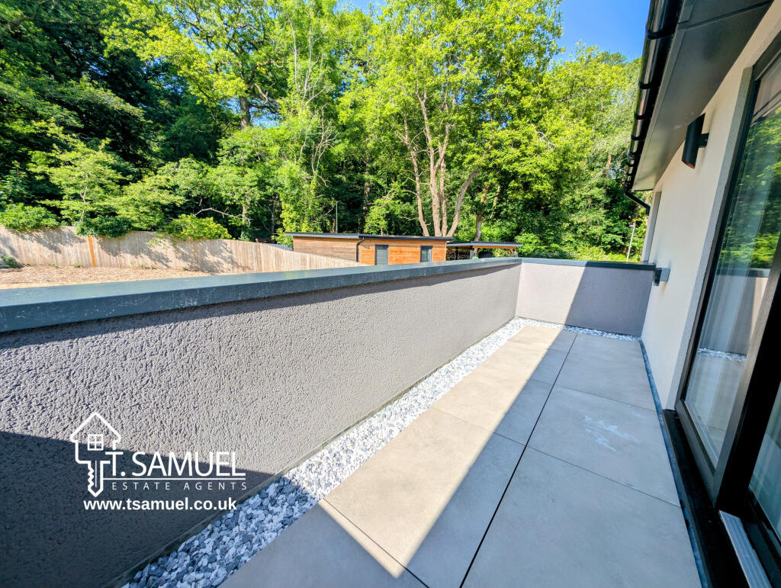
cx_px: 390
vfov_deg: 94.6
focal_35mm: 12
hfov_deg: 110.5
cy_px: 294
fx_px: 271
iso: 39
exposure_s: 1/1515
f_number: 1.95
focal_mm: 2.23
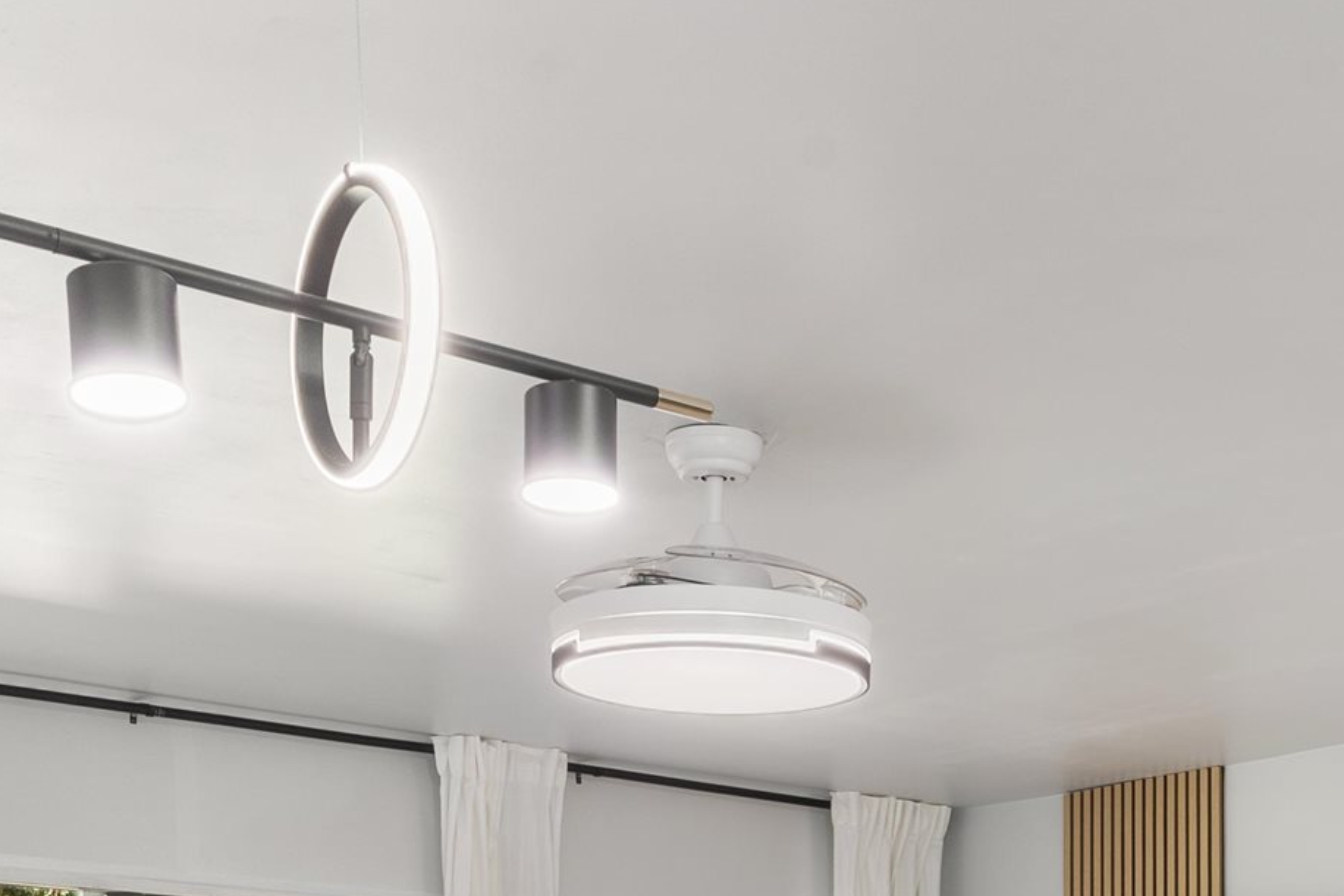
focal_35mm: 57
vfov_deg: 20.4
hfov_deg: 34.8
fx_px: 2128
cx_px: 885
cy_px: 1351
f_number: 11
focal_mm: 17
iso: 100
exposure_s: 2.5
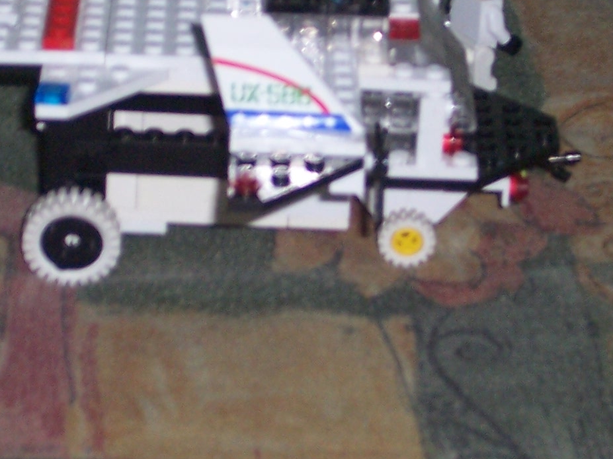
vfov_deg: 9.0
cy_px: 170
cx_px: 217
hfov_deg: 12.0
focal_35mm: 164
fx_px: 2904
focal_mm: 10.8
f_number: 4
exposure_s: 1/90
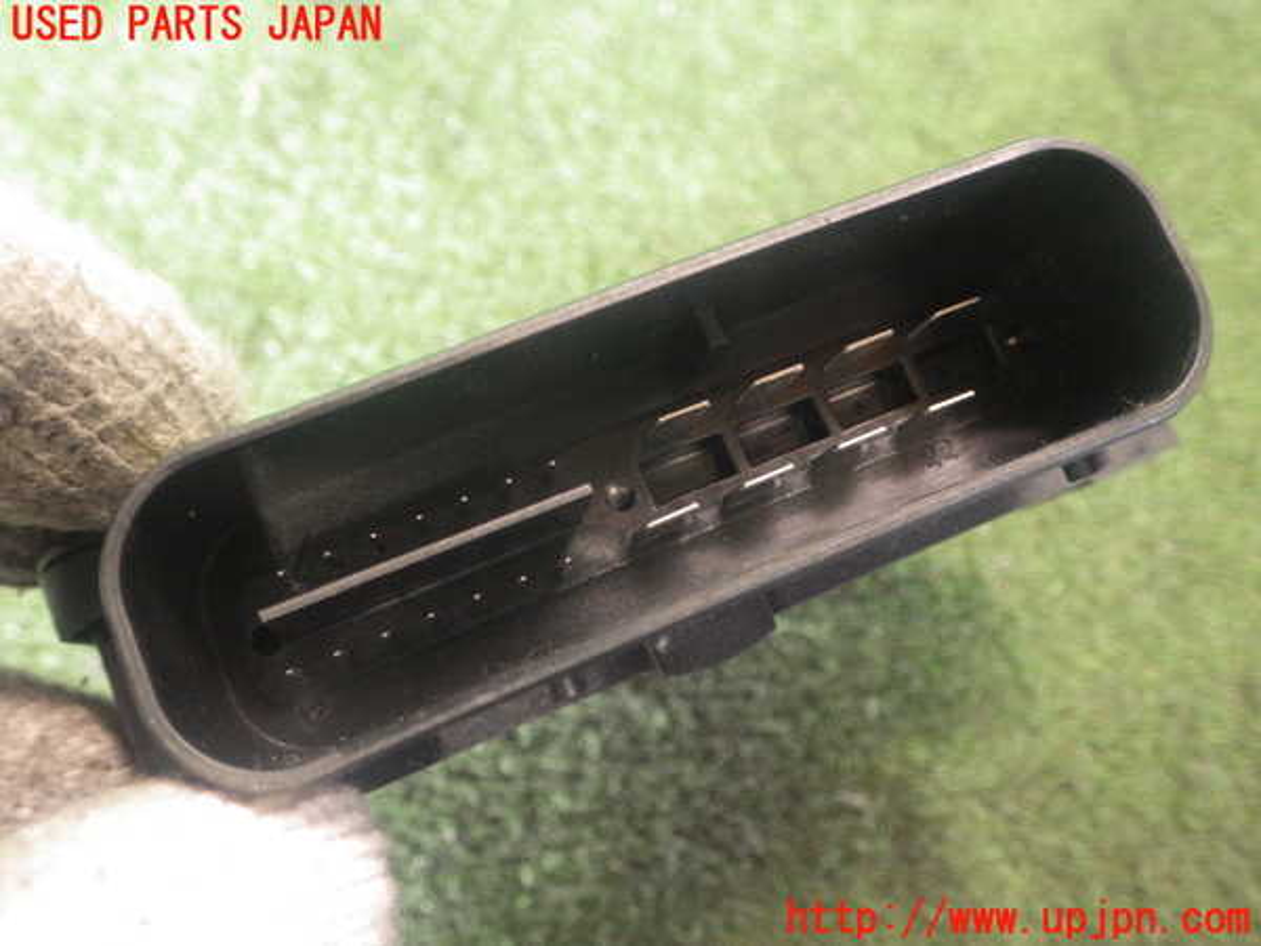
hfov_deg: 58.4
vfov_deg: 45.4
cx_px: 630
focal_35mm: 31
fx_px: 1129
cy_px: 473
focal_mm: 5.5
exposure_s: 1/45
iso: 1000
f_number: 2.3
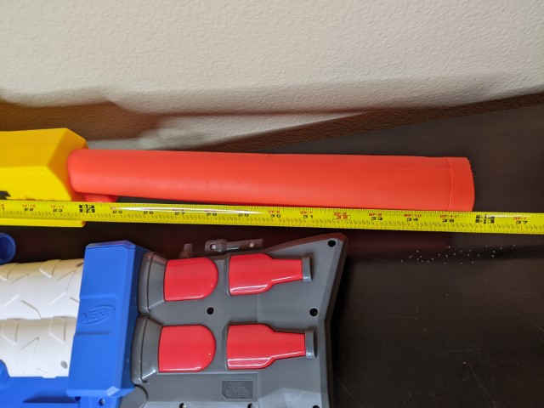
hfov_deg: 65.3
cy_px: 204
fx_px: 424
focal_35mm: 27
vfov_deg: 51.4
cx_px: 272
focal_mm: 4.44
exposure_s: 1/59.9
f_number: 1.8
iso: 91
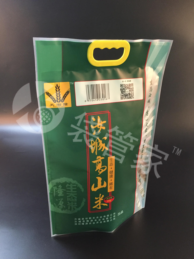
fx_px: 217
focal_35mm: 29
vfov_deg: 61.7
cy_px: 130
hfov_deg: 48.2
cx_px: 97
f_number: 2.2
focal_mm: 4.15
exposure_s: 1/24
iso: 250
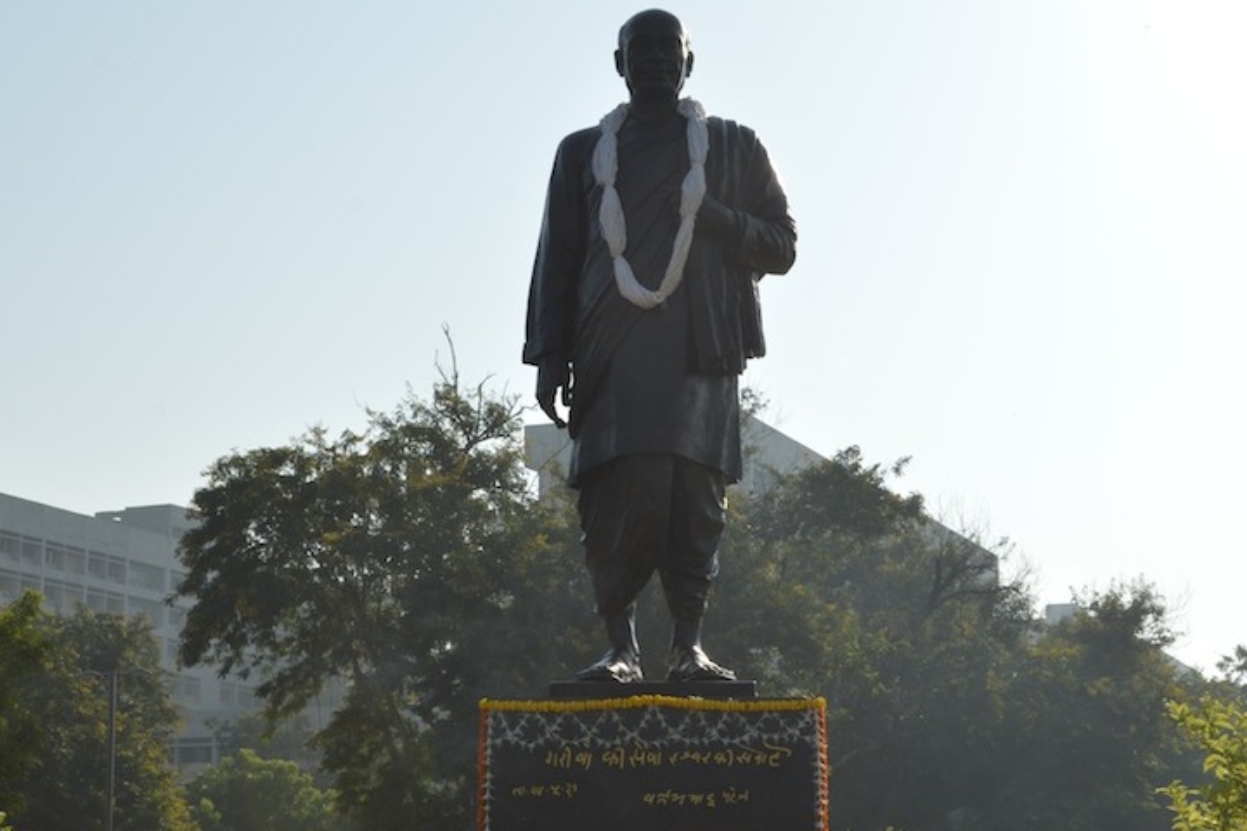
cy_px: 416
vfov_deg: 28.1
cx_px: 624
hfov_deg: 41.1
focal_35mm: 48
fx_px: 1663
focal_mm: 32
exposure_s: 1/125
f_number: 14
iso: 100
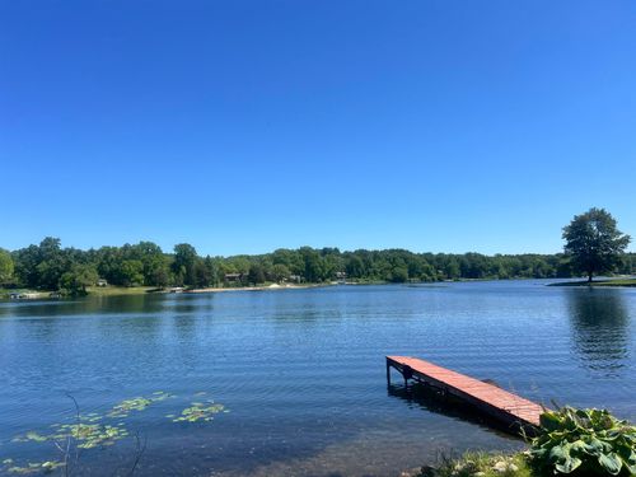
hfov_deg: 67.3
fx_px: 478
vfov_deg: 53.1
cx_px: 318
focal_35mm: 26
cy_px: 238
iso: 50
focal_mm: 5.7
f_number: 1.5
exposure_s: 1/4444
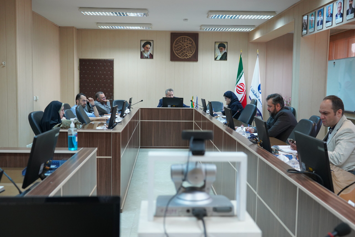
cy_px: 118
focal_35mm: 36
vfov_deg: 36.9
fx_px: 355
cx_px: 178
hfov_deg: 53.1
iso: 2500
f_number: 4
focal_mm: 36
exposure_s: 1/160
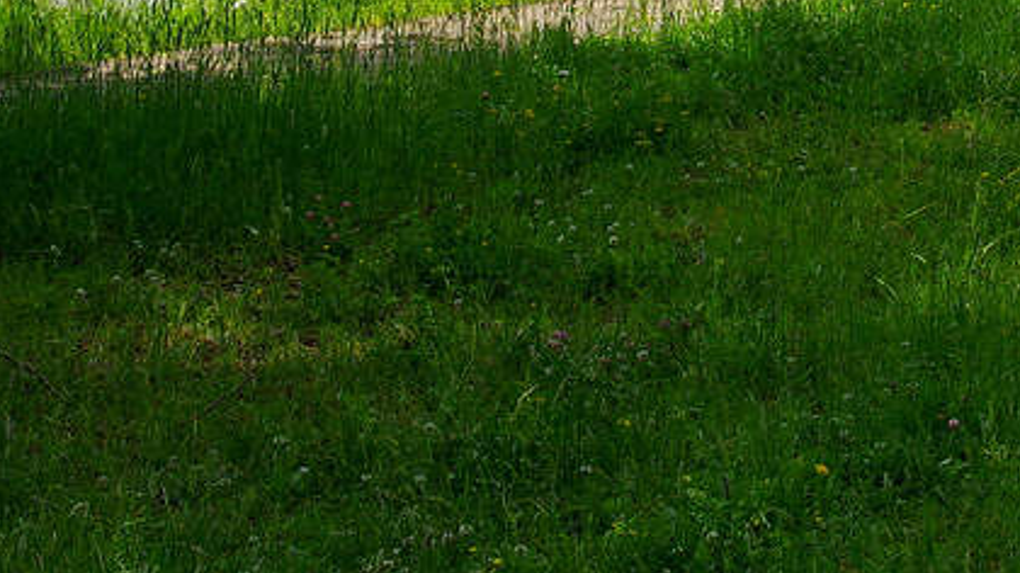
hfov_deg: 13.6
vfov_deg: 7.4
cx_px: 777
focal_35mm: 157
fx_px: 4245
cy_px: -545
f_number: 11
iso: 200
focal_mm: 30
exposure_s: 1/200
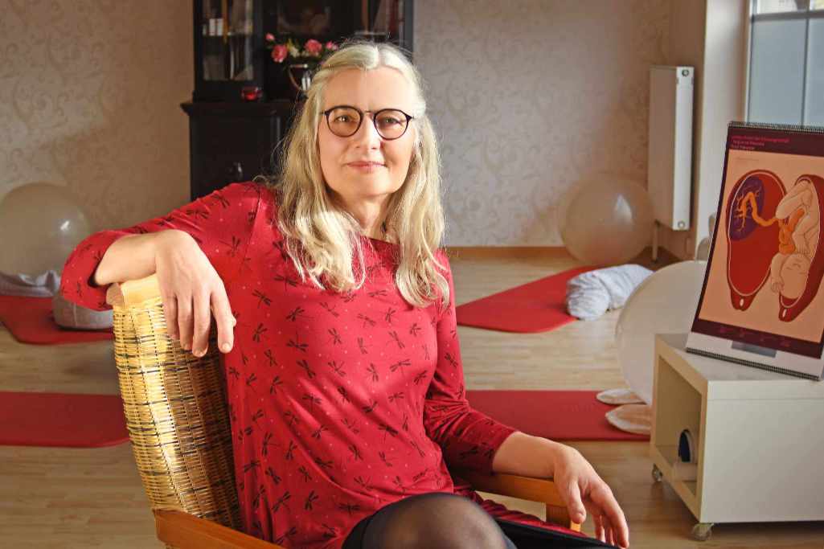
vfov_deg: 28.1
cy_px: 274
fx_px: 1098
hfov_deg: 41.1
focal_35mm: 48
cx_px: 412
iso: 80
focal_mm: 32
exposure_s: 1/60
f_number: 4
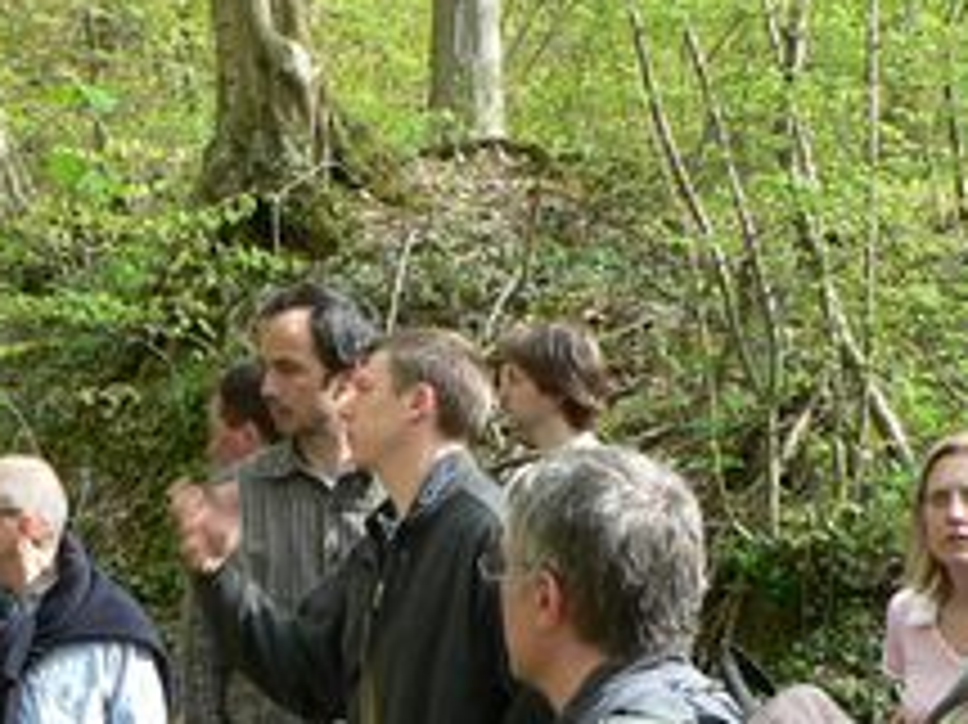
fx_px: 2990
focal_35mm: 107
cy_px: 769
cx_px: 167
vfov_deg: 13.6
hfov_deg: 18.2
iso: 80
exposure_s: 1/80
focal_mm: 6
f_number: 2.8
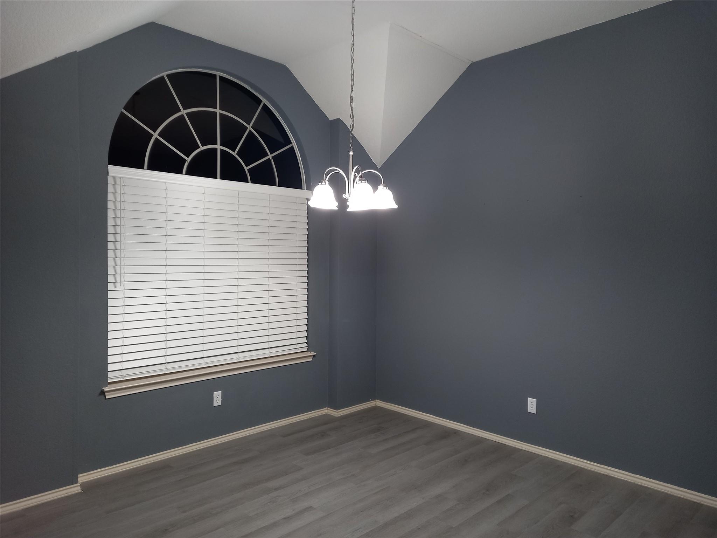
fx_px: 518
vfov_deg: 54.9
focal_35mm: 25
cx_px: 358
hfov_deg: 69.4
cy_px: 269
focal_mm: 4.6
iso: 160
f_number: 2
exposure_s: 1/30
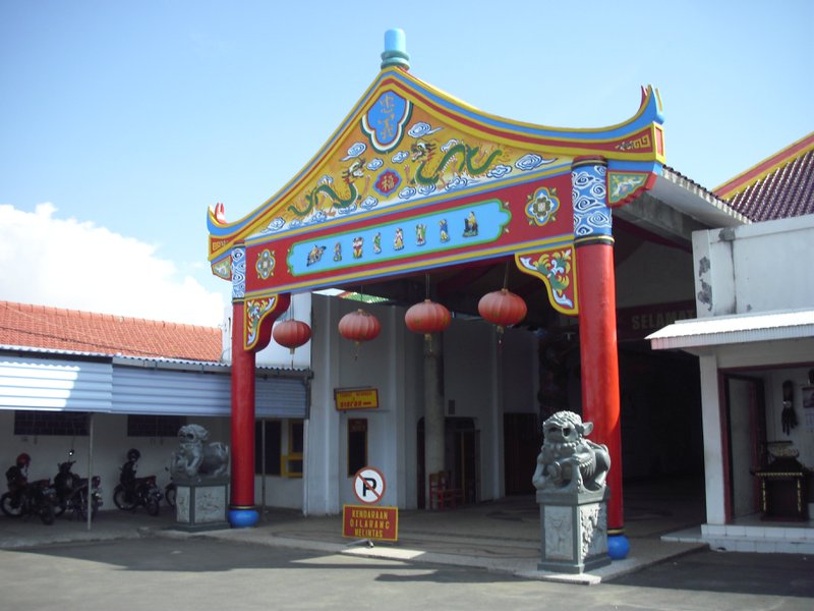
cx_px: 407
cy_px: 306
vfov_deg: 37.7
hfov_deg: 49.0
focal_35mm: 38
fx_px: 894
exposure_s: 1/125
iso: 100
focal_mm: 6.2
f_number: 8
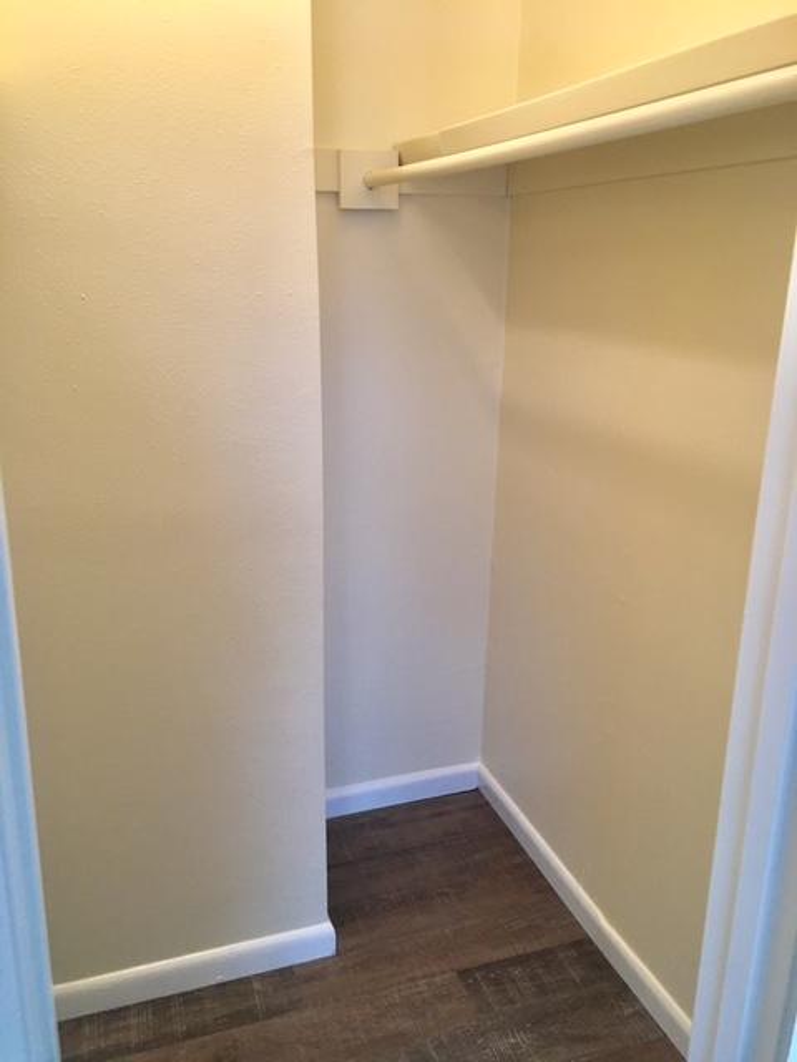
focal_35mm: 29
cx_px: 398
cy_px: 531
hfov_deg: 48.2
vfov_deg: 61.7
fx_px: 890
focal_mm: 4.15
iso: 50
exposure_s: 1/15
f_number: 2.2
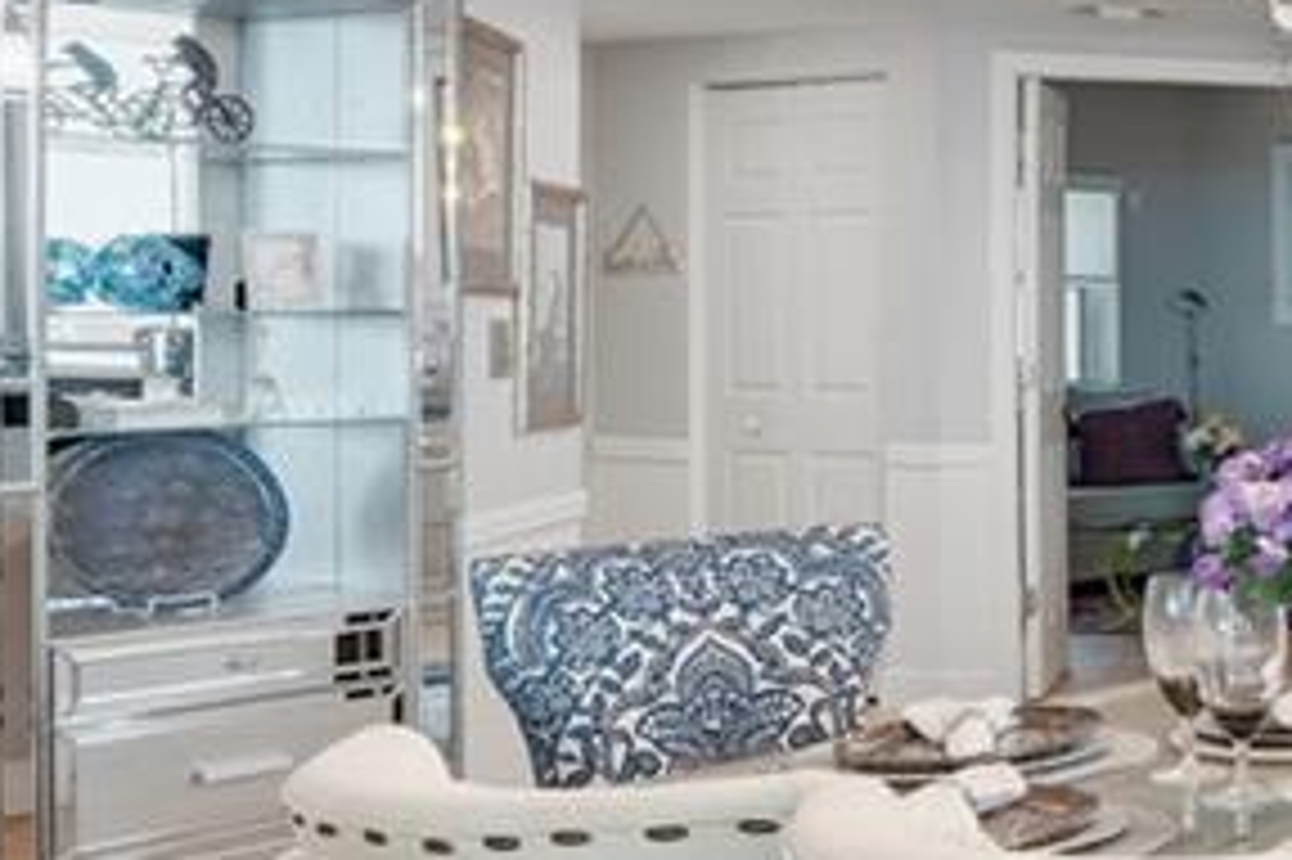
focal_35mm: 57
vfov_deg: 23.7
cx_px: 2273
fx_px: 2044
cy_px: 326
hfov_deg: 22.4
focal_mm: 16
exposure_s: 1/250
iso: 400
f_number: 9
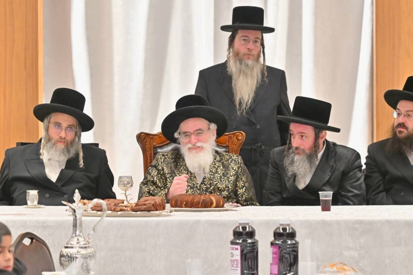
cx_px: 206
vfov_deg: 7.6
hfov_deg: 11.4
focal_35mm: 180
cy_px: 138
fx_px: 2064
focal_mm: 120
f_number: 4
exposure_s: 1/200
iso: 800
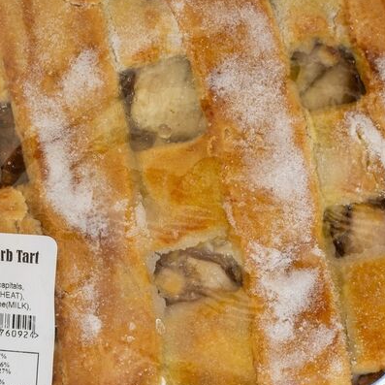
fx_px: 2328
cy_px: 189
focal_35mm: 185
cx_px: 225
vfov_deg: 9.5
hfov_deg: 9.5
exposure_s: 1/100
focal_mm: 72
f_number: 5
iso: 320
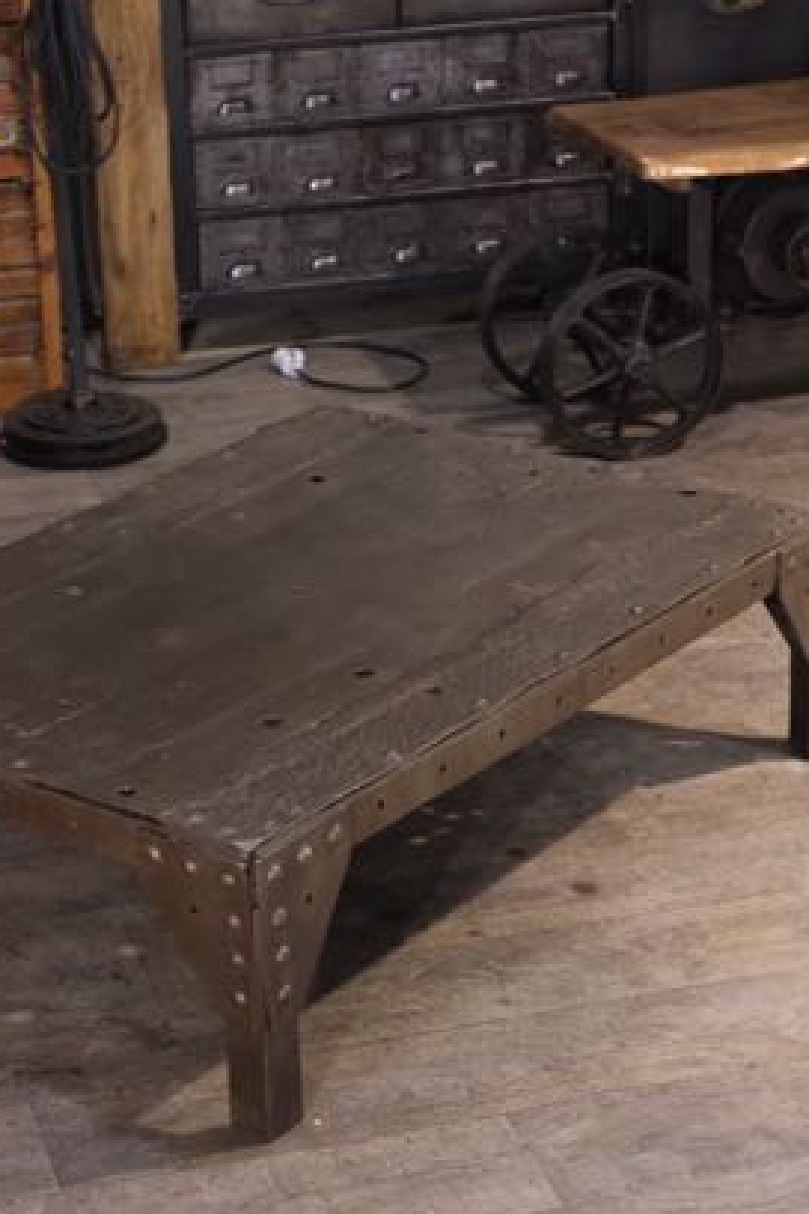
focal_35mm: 78
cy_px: 664
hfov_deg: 17.4
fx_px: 2629
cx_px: 268
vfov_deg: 26.0
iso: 2500
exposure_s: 1/125
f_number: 3.2
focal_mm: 35
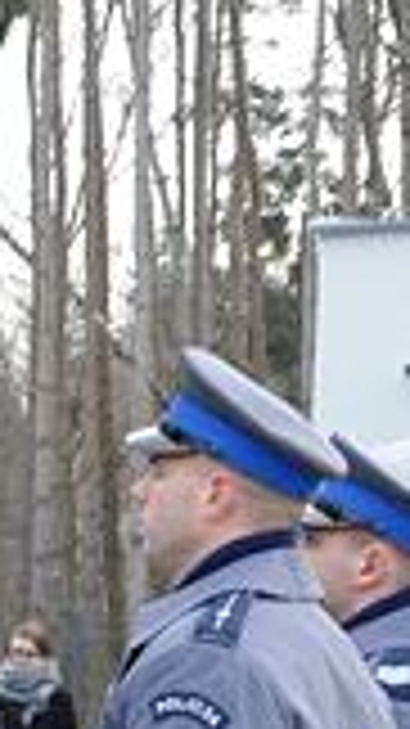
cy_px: 911
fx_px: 4779
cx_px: -1041
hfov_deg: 4.6
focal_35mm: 247
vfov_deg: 8.6
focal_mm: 30
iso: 1600
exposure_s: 1/160
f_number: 8
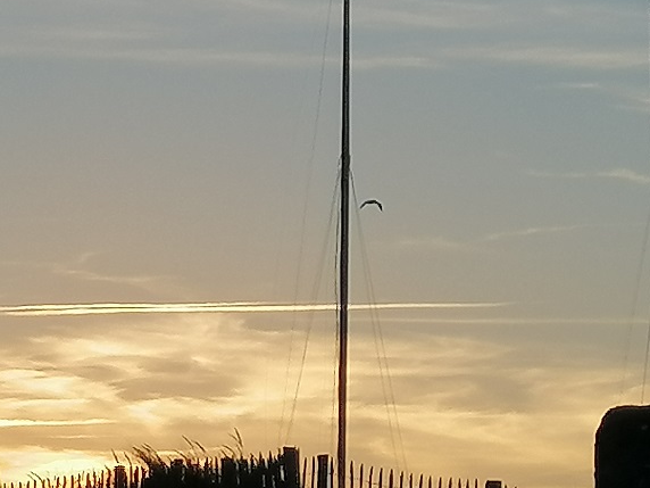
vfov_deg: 6.2
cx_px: -27
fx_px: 4488
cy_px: 345
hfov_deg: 8.2
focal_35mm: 239
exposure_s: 1/1502
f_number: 1.8
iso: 50
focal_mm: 3.95
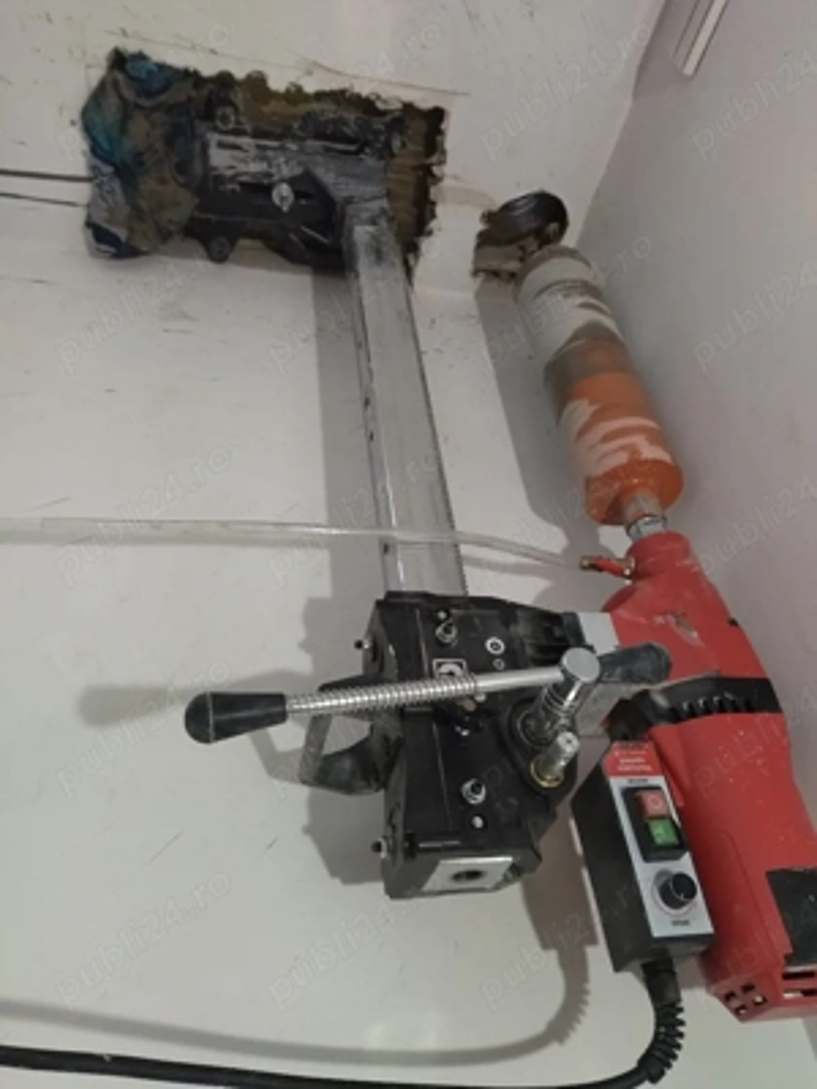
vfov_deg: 65.3
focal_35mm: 27
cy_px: 544
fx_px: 850
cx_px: 408
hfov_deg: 51.4
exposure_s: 1/33
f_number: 1.79
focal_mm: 4.74
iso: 275
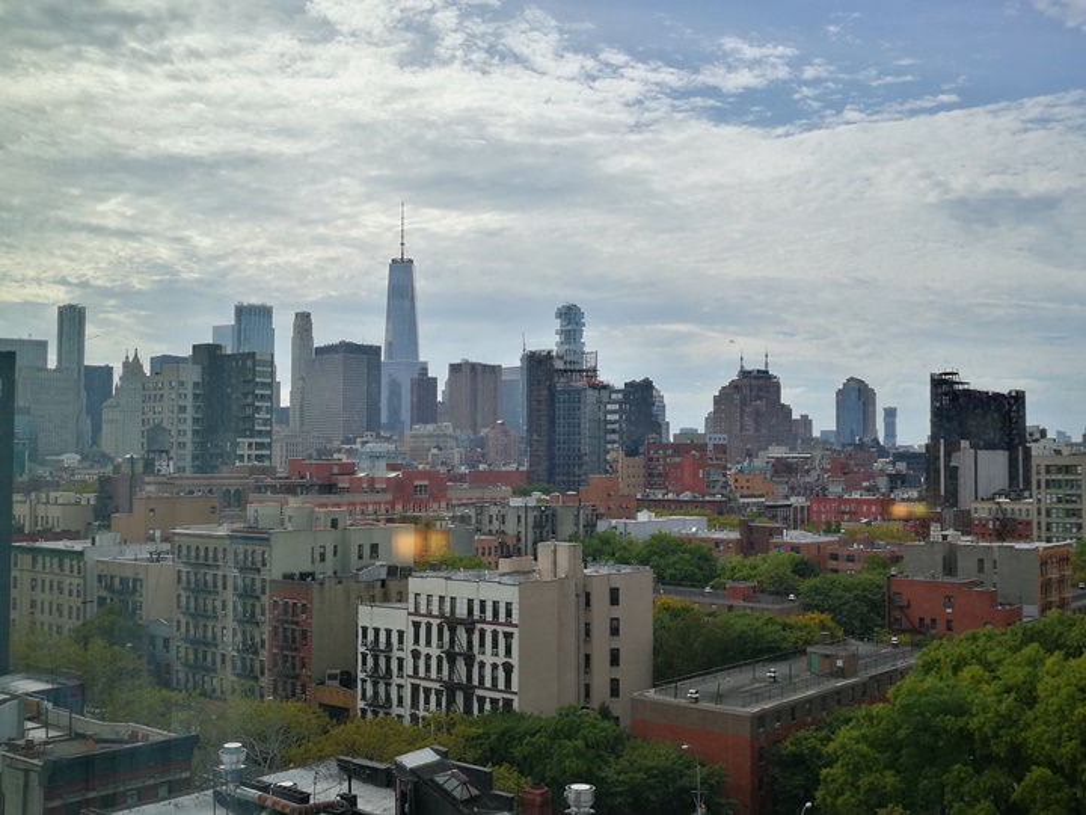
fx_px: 1192
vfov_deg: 37.7
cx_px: 543
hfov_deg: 49.0
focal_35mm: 38
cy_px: 408
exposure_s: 1/1136
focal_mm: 4.5
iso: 50
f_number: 2.2
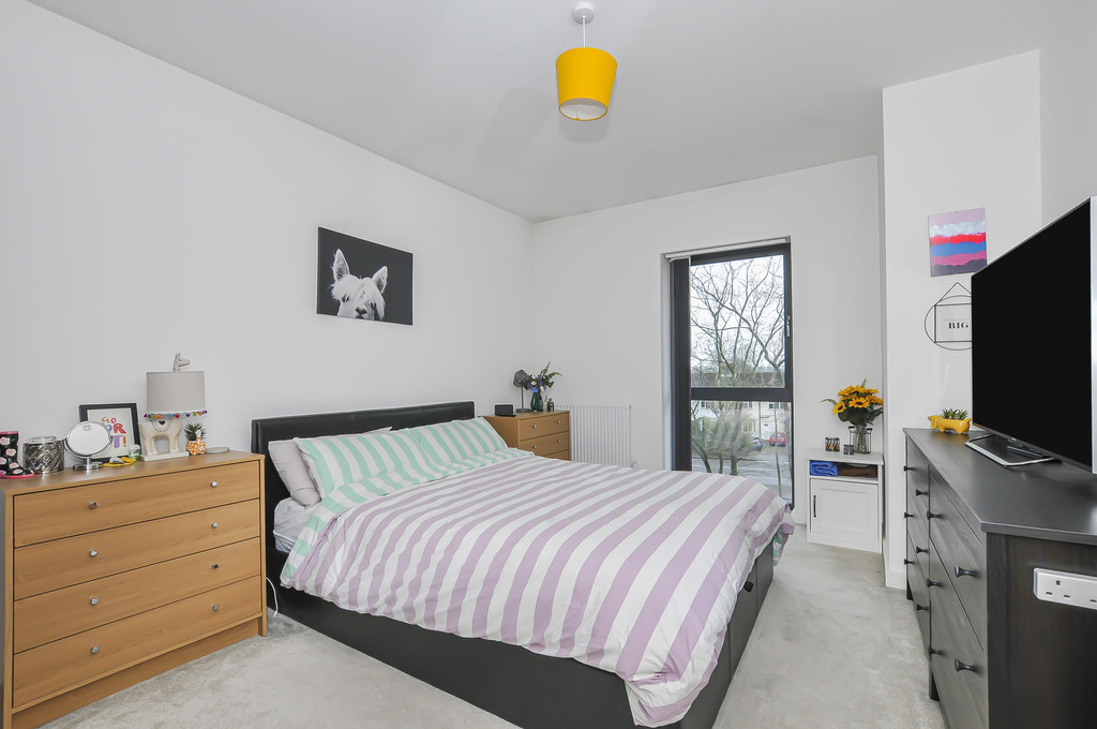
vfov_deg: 77.2
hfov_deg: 100.5
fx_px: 456
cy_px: 364
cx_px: 548
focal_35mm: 15
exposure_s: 1/8
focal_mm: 10
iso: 400
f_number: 13
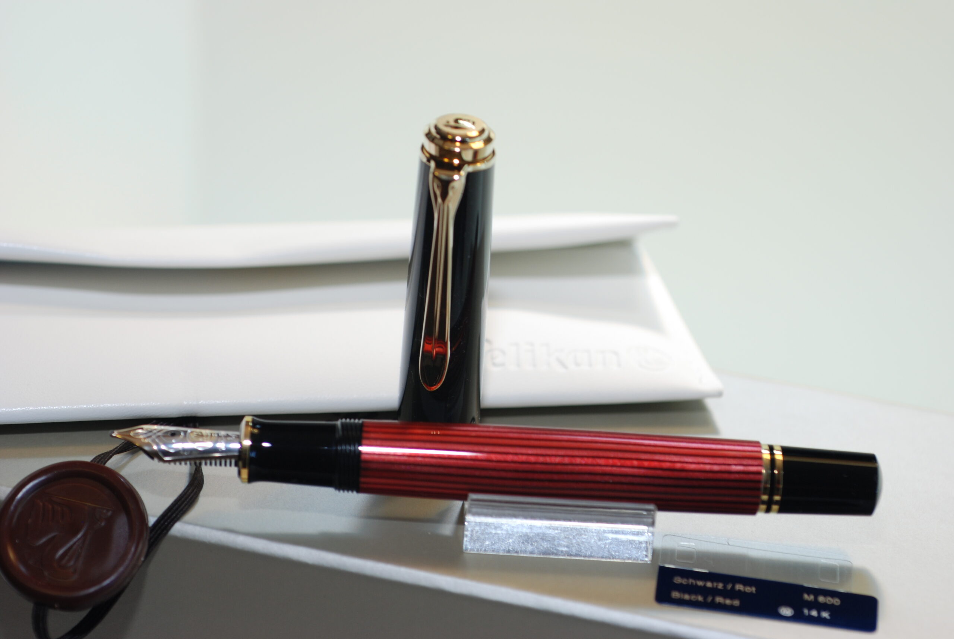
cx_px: 477
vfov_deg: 15.2
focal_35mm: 90
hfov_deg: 22.6
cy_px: 320
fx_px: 2388
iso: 200
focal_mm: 60
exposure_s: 1/60
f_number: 5
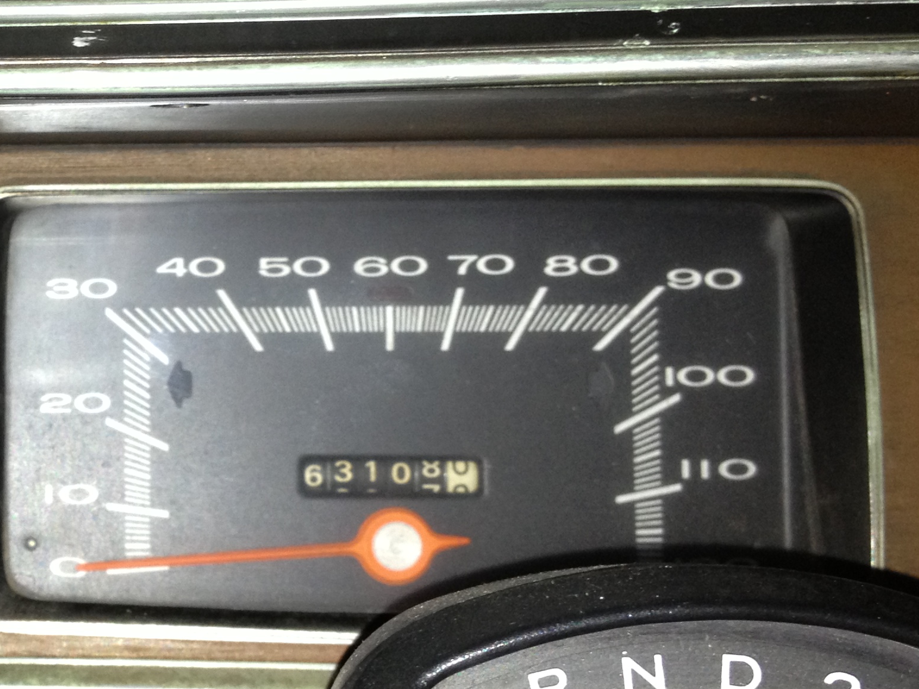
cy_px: 374
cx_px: 17
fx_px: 1965
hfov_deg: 25.2
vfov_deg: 19.9
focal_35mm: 74
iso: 100
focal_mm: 4.28
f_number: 2.4
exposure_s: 1/16
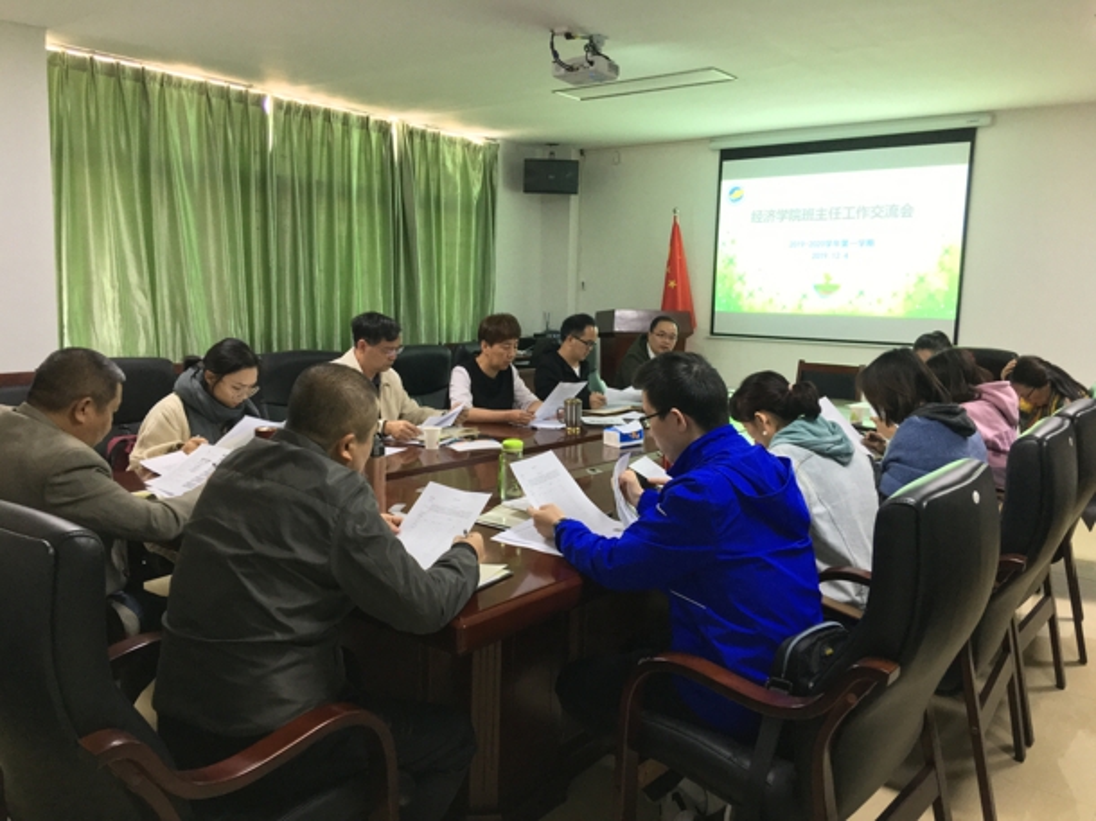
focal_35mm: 29
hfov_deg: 61.7
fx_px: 918
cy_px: 410
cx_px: 548
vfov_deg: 48.2
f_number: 2.2
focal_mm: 4.15
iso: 200
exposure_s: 1/33
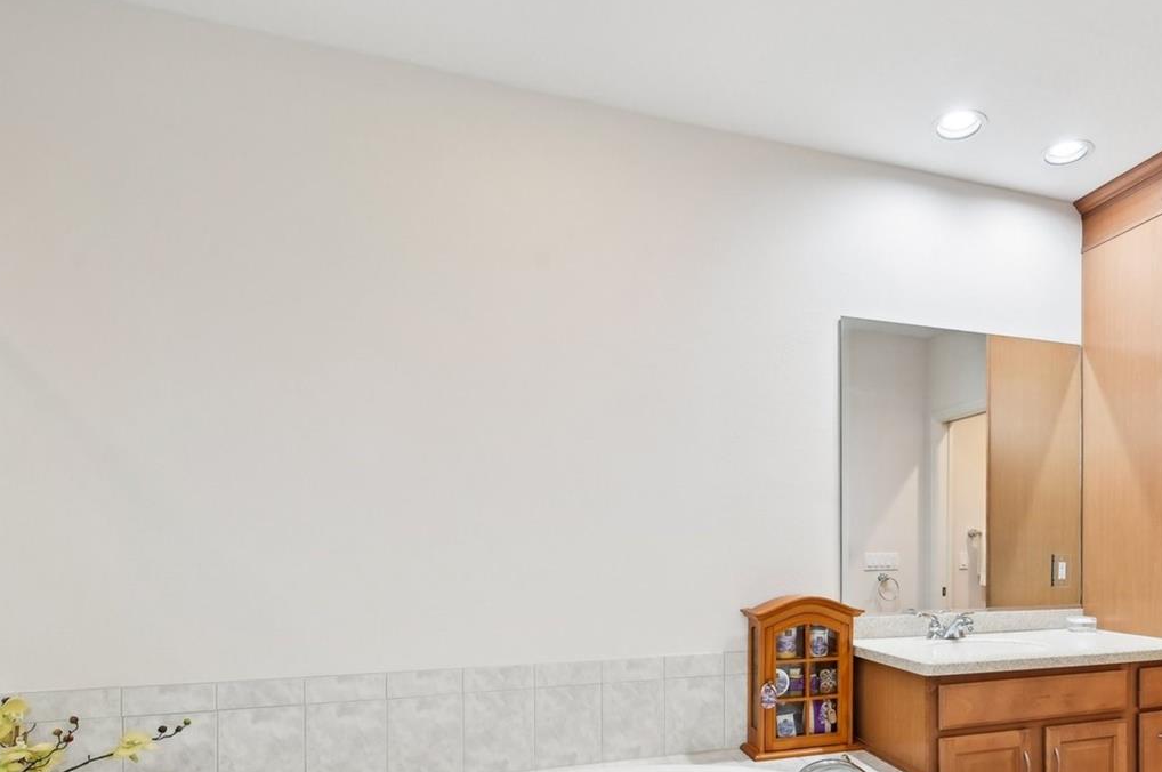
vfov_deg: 55.2
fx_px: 709
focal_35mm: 22
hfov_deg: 76.4
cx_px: 767
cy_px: 549
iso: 400
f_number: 8
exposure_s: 1/15
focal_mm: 14
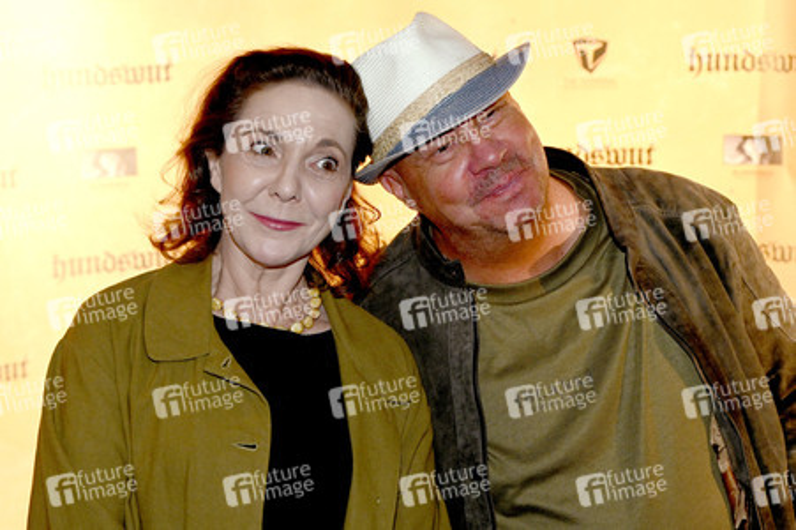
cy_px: 265
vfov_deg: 20.9
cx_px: 398
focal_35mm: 65
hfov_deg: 31.0
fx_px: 1436
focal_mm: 65
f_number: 6
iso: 2500
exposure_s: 1/200
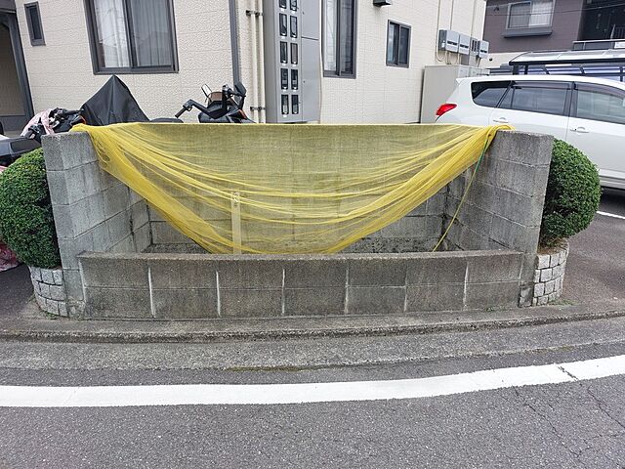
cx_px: 312
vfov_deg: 56.8
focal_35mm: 24
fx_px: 433
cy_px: 234
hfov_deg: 71.6
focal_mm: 5.23
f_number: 1.8
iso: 25
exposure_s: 1/370
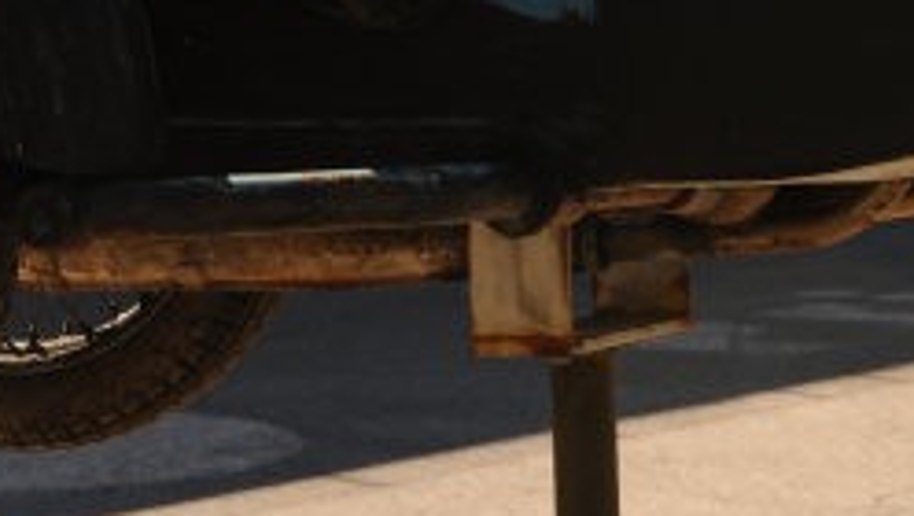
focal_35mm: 236
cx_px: 420
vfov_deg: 5.1
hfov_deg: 9.1
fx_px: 5725
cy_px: -232
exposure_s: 1/200
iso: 200
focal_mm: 70
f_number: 11
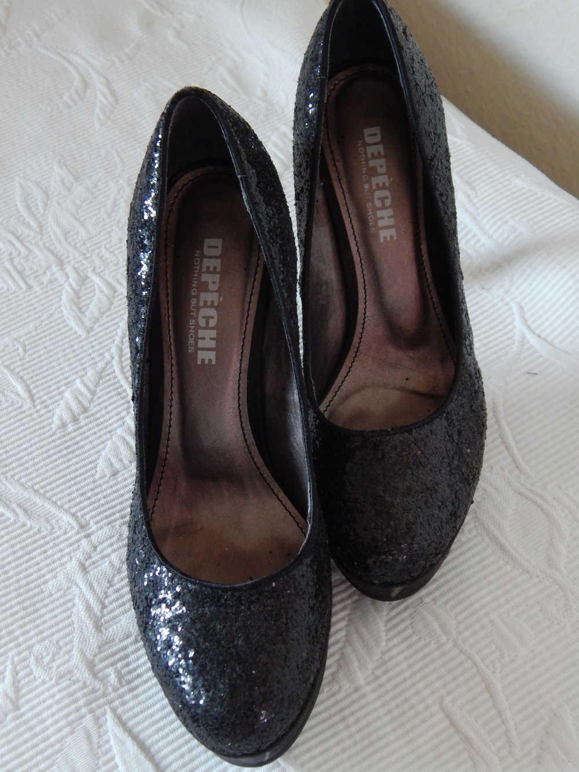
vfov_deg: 38.9
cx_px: 290
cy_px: 386
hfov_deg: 29.7
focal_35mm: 49
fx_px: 1093
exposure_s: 1/15
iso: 400
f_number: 3.7
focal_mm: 8.6
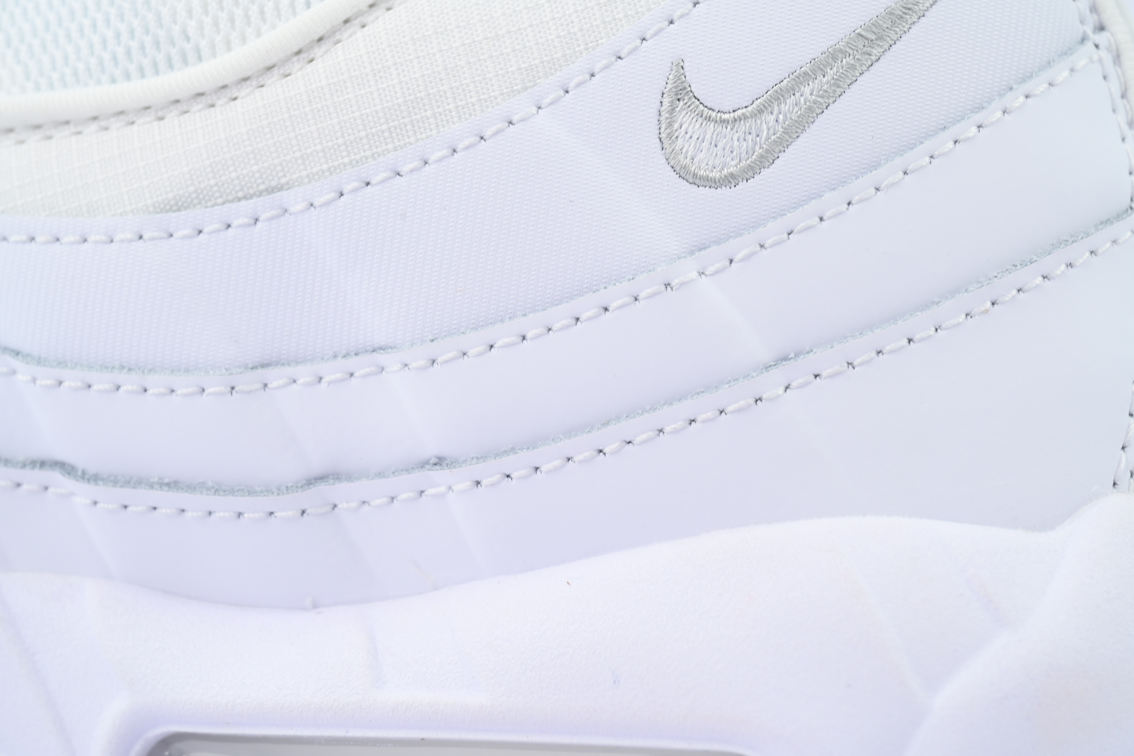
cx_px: 567
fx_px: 3465
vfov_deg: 12.5
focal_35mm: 110
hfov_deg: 18.6
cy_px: 378
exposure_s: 1/100
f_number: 11
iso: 400
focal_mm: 110
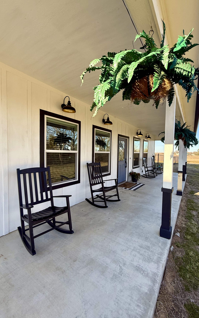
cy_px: 158
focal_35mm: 15
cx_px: 118
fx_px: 130
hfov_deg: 74.1
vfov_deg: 101.5
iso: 64
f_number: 2.2
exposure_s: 1/408
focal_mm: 2.22
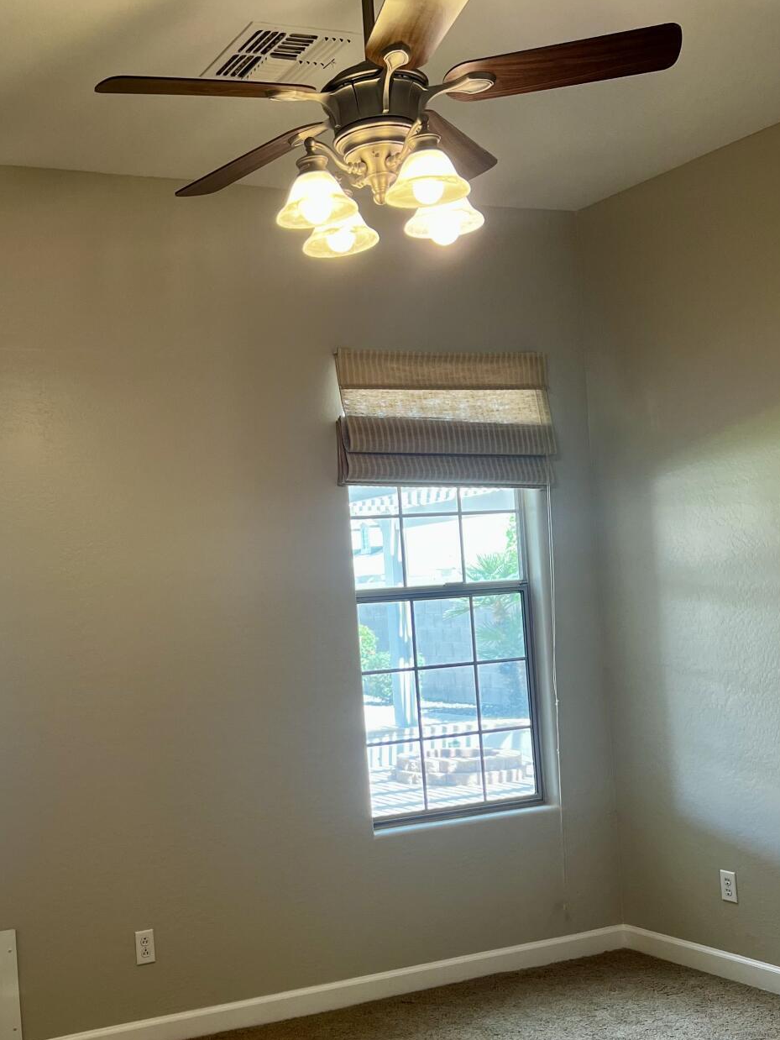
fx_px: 1261
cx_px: 186
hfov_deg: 33.6
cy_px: 607
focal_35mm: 42
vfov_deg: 44.6
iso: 125
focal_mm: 5.7
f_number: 1.5
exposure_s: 1/120
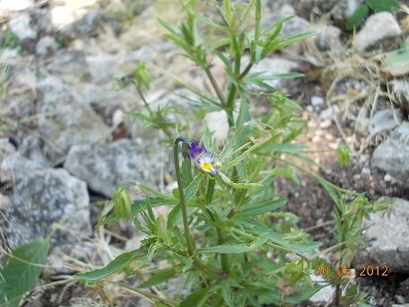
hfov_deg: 49.0
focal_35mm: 38
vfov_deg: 37.7
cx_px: 204
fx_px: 449
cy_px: 154
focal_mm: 5.3
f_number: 3.1
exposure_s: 1/100
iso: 80
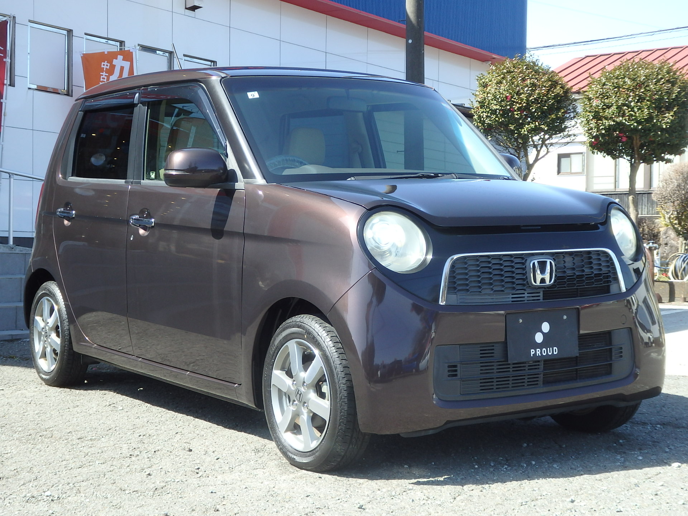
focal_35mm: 60
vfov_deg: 24.4
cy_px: 258
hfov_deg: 32.2
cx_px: 344
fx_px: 1193
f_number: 12
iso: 125
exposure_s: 1/320
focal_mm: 10.8
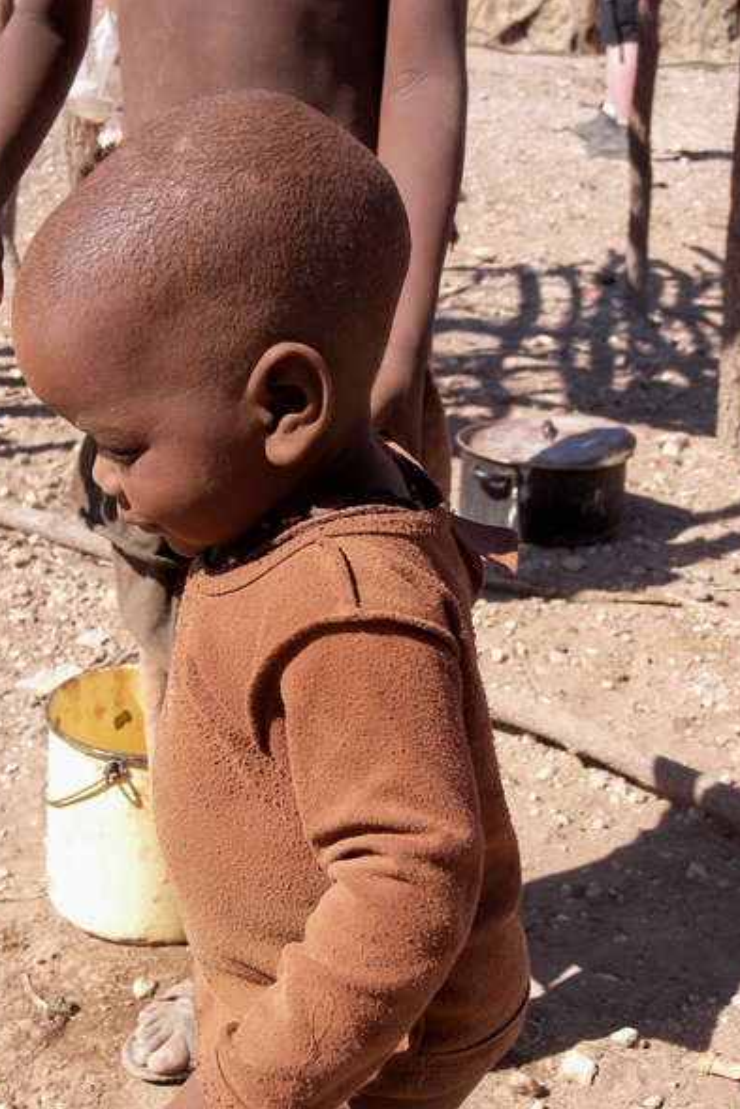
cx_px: 339
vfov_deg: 36.9
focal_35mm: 54
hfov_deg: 25.1
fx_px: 1664
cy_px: 561
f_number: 3.6
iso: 50
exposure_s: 1/320
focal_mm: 10.7
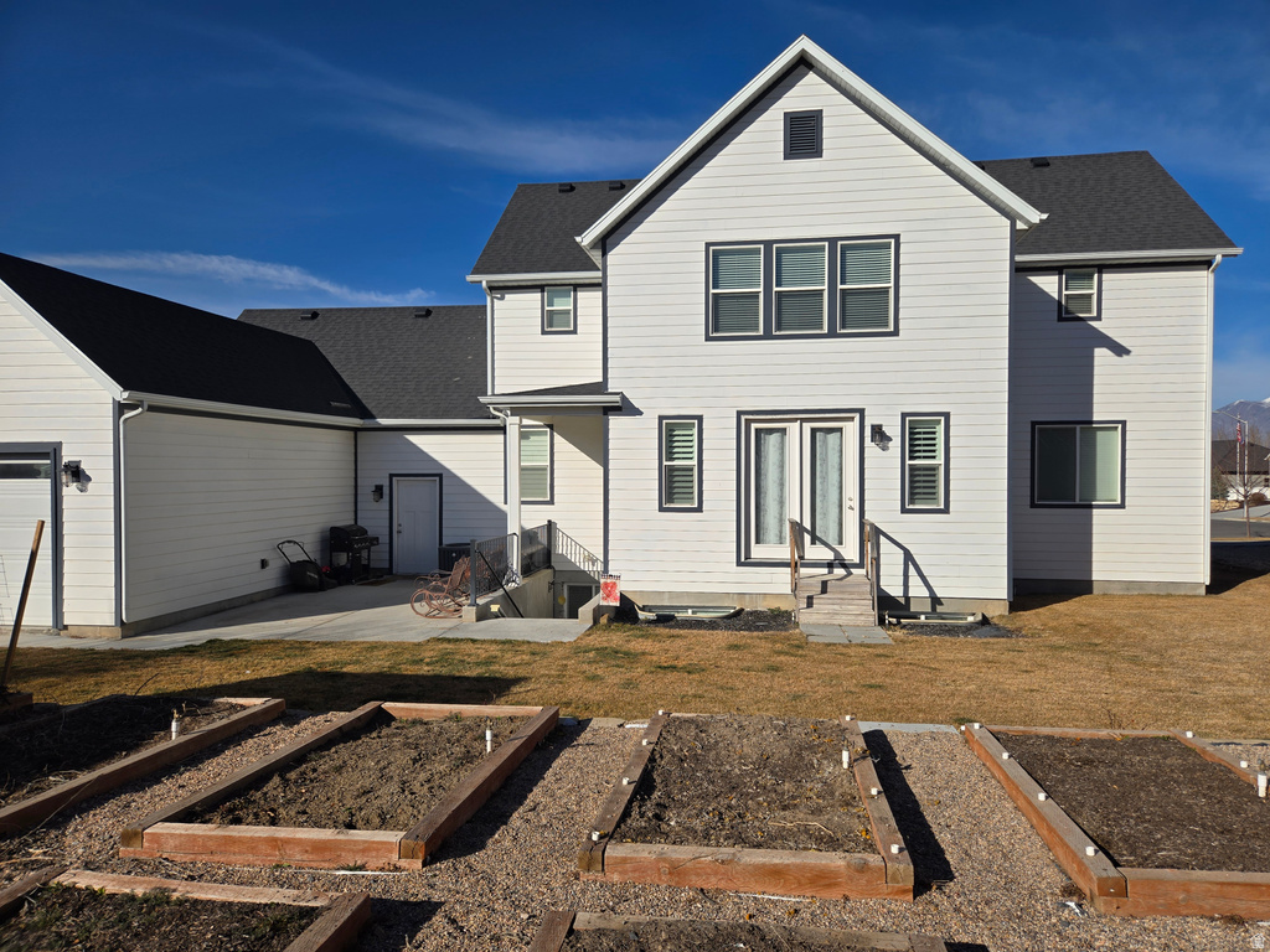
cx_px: 635
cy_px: 476
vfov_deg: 58.9
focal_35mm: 23
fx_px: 844
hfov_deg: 73.9
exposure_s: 1/3977
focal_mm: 5.4
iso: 25
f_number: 1.8
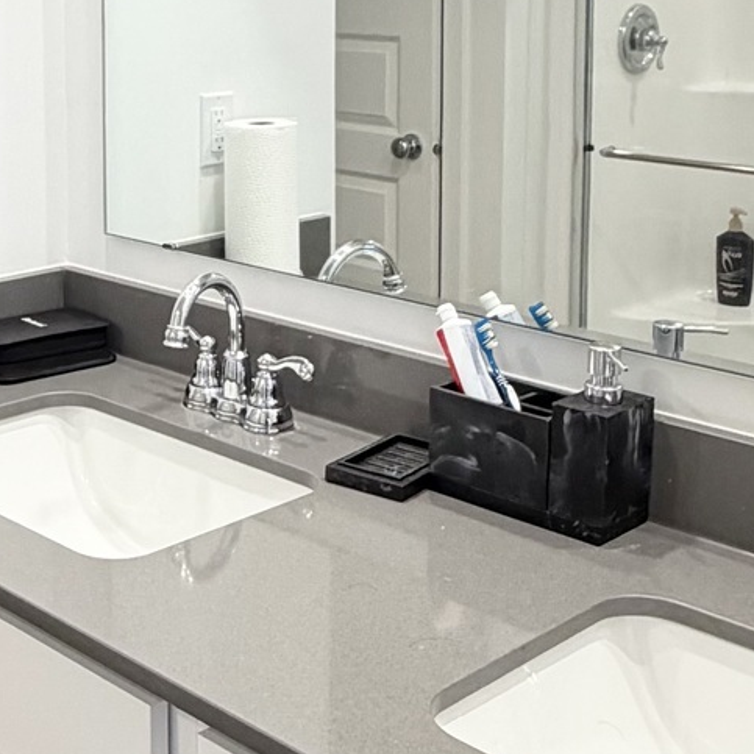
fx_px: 1454
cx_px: 83
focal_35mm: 59
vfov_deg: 28.3
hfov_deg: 28.0
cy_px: 128
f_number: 2.2
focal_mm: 2.22
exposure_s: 1/120
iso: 320
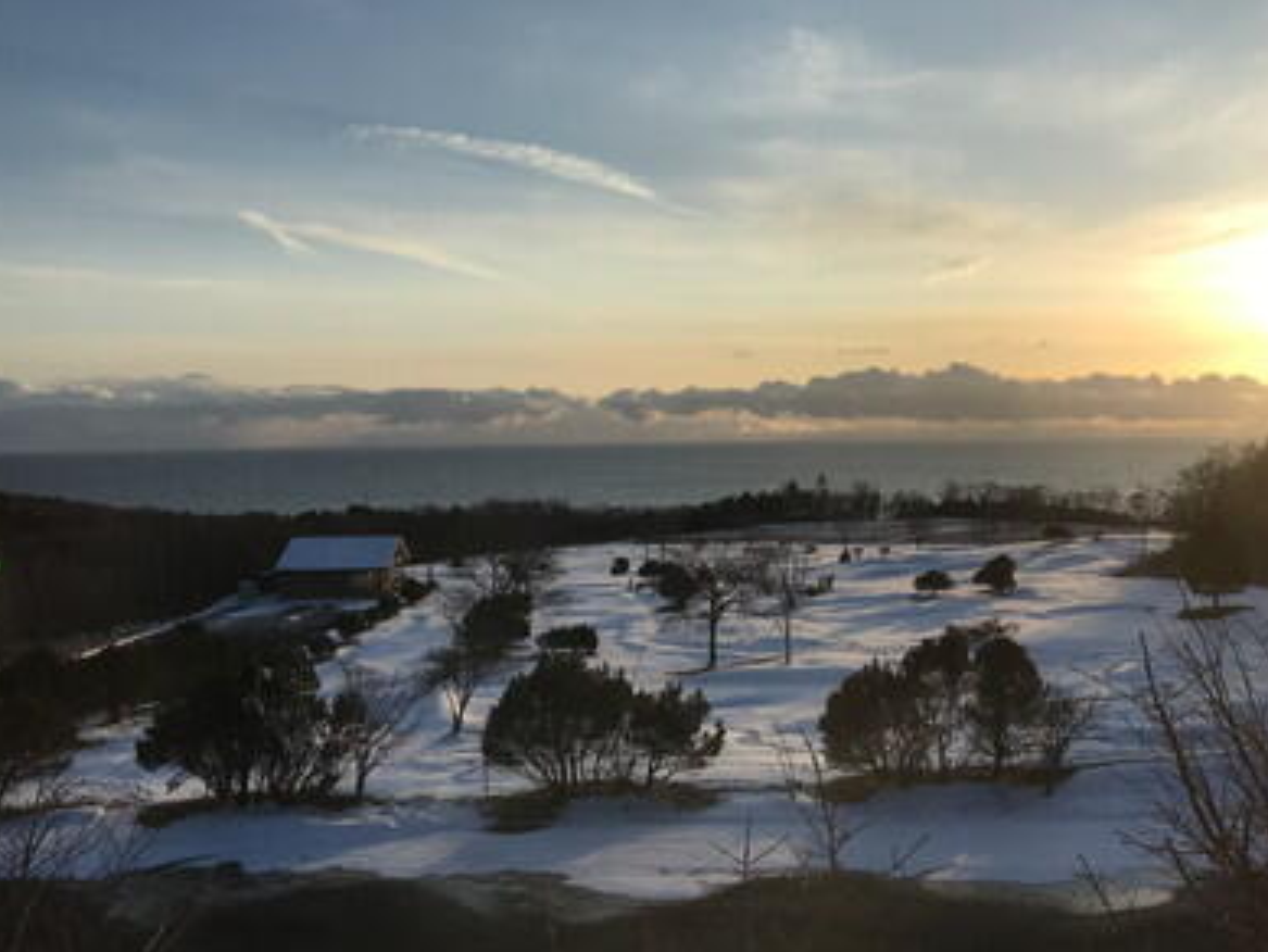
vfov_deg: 39.7
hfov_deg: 51.3
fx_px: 1319
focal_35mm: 36
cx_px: 688
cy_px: 448
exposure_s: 1/2457
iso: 20
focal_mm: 3.99
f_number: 1.8
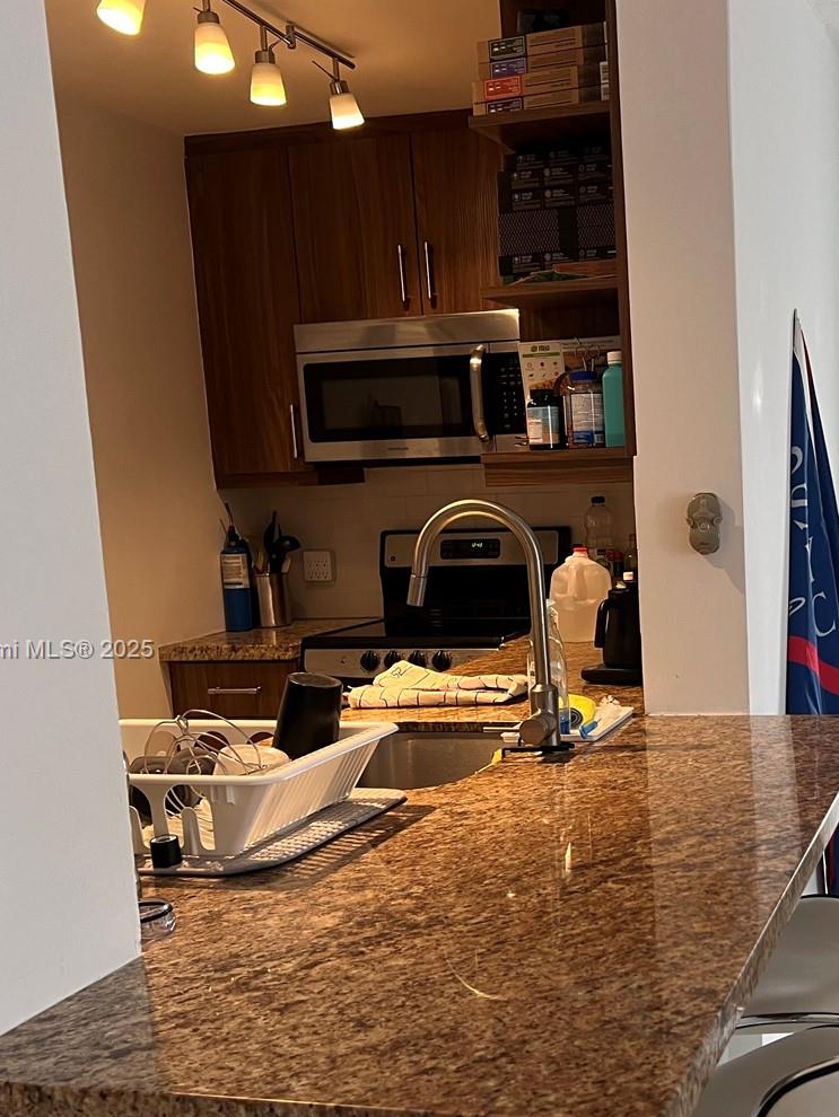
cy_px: 651
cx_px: 696
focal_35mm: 42
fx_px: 1357
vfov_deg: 44.6
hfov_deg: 33.2
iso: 80
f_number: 1.5
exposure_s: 1/60
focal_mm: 5.7
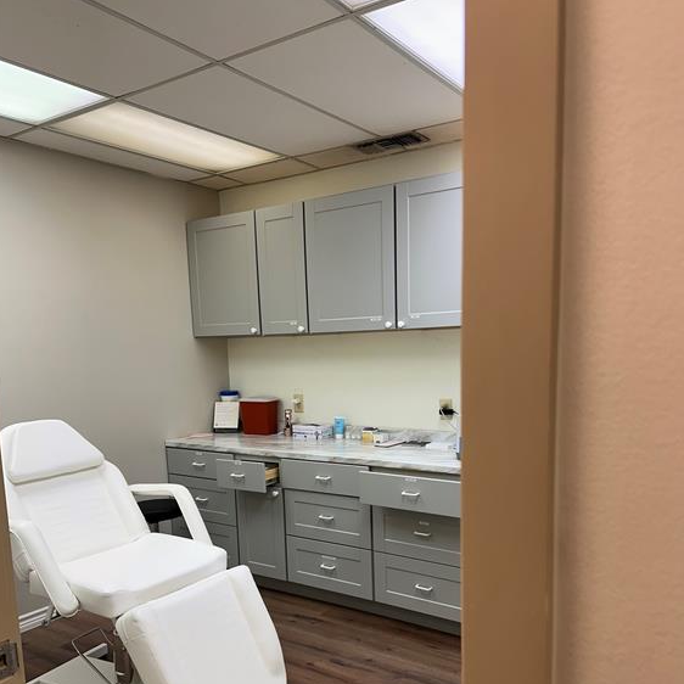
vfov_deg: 54.7
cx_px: 343
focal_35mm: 29
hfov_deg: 55.6
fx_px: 648
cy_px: 445
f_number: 1.78
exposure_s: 1/120
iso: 80
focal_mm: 6.86
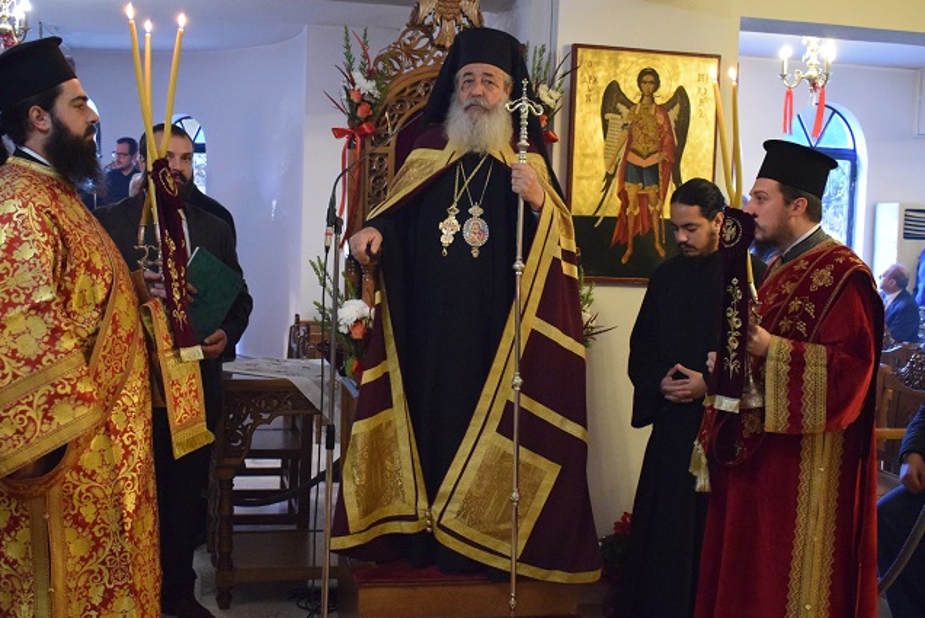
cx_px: 452
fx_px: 1145
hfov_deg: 44.0
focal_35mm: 45
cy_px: 335
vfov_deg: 30.2
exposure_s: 1/50
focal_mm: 27
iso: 6400
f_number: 4
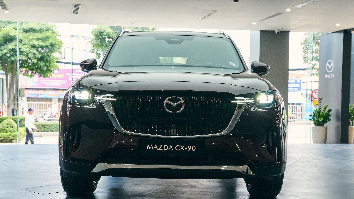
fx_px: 578
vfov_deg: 19.5
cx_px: 174
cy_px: 108
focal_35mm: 62
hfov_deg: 34.1
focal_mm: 37
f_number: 5
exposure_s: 1/200
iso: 640
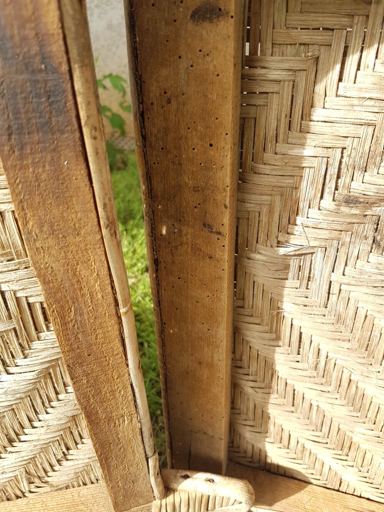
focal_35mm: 26
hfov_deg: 53.1
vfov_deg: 67.3
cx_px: 192
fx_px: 385
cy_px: 256
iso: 40
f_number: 1.7
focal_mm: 4.2
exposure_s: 1/170
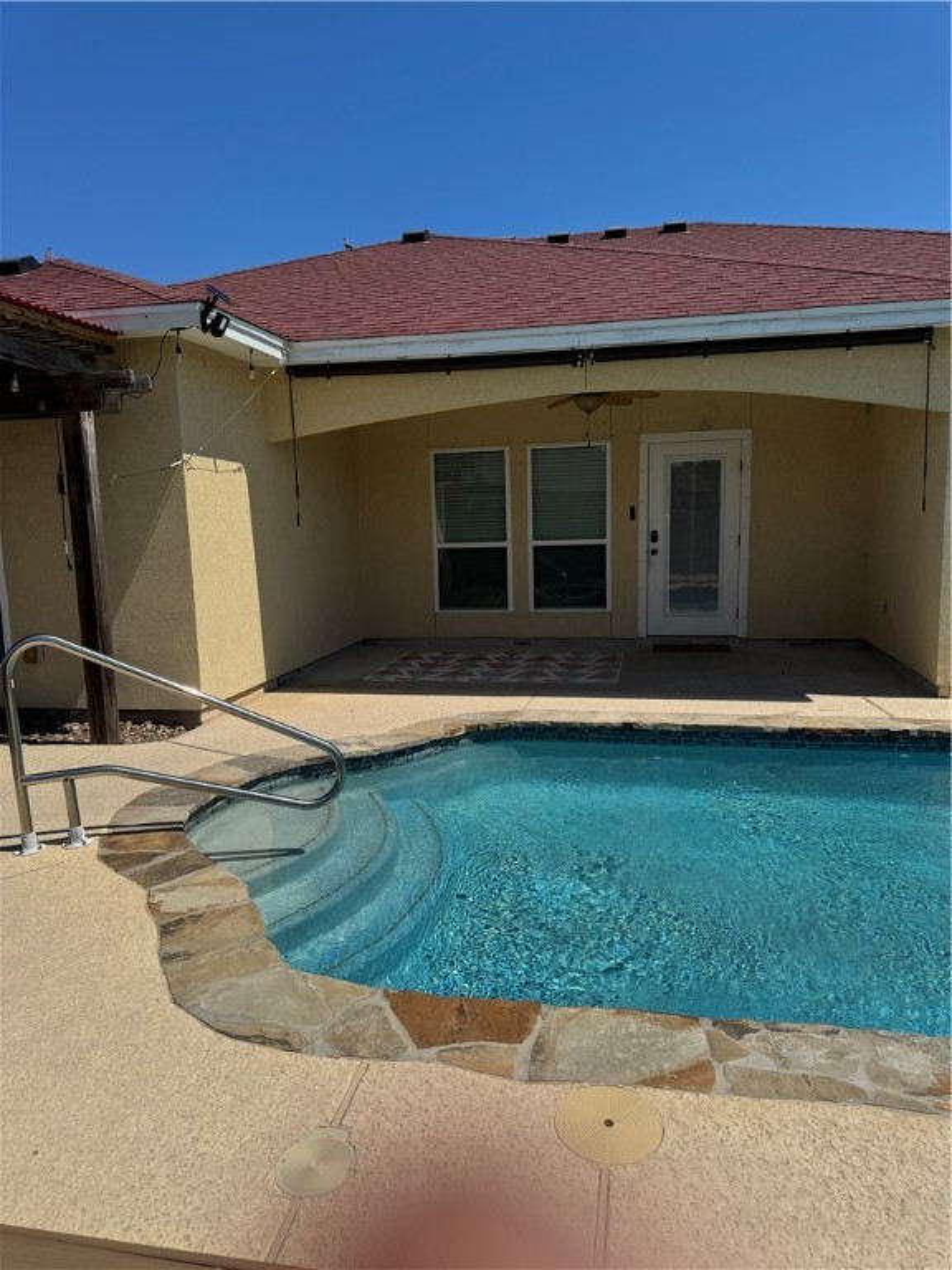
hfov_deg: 56.8
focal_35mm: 24
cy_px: 635
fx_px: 880
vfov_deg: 71.6
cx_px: 476
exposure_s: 1/9009
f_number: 1.78
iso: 80
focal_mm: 6.76
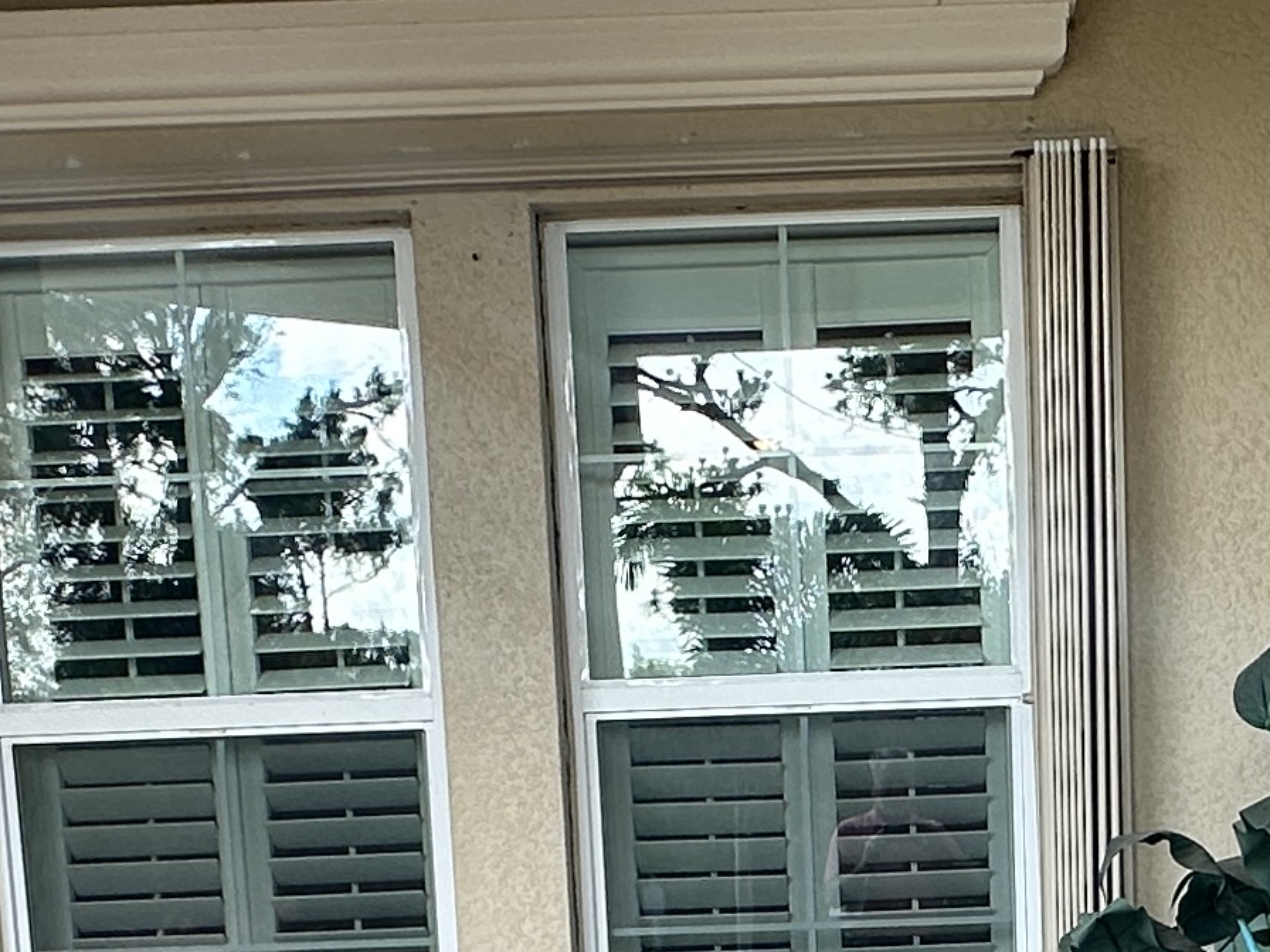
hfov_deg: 30.3
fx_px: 2311
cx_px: 913
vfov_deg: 21.6
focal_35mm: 63
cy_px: 1139
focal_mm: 2.22
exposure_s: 1/173
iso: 40
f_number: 2.2
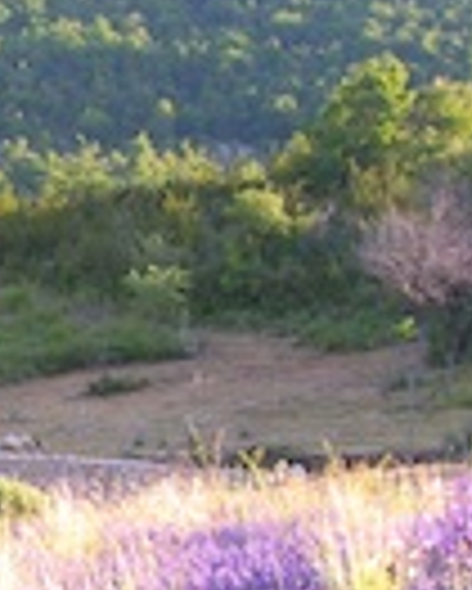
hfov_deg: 8.9
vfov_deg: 11.6
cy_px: 601
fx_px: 2860
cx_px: -443
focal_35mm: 164
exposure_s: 1/66.4
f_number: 5.6
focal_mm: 8.4
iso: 71
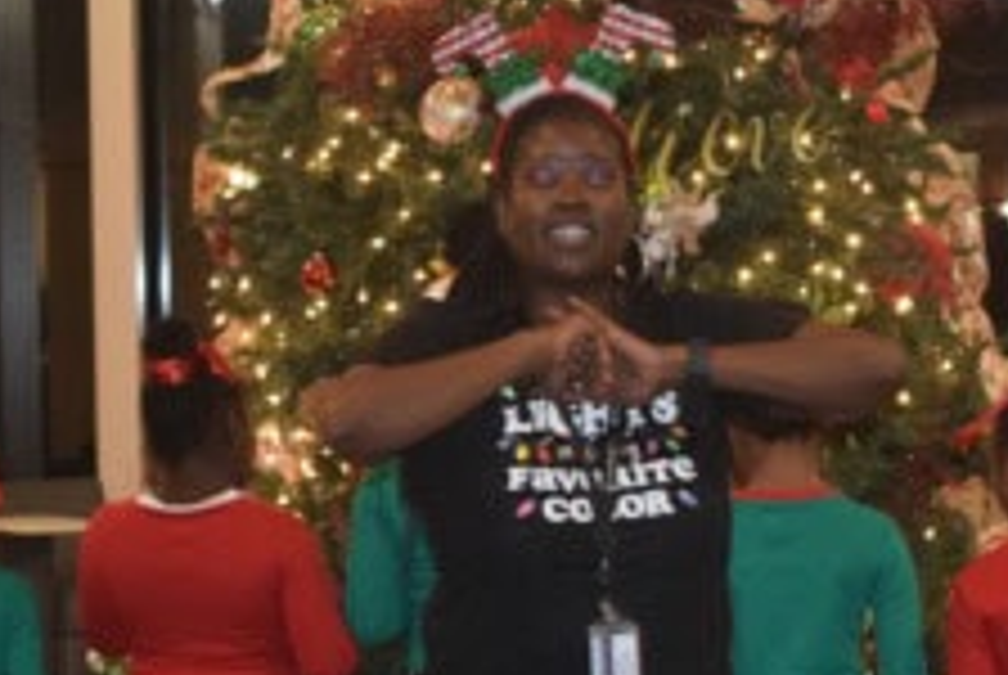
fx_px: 3486
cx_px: 500
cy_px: 662
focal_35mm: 124
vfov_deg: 11.0
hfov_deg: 16.5
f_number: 4.2
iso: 3200
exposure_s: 1/60
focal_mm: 31
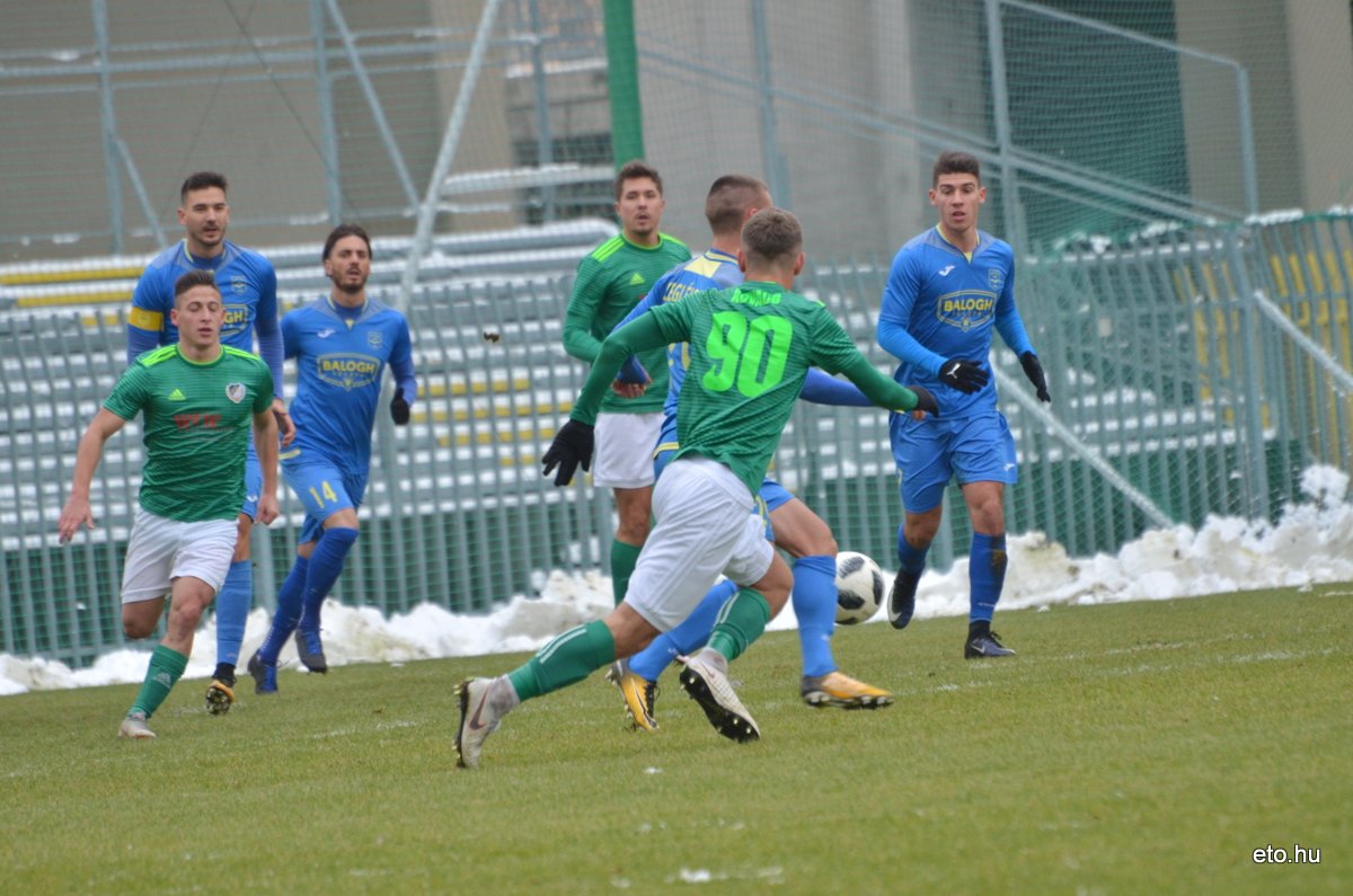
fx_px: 16879
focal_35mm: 450
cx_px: 676
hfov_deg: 4.6
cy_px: 448
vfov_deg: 3.0
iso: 500
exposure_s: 1/640
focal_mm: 300
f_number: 5.6
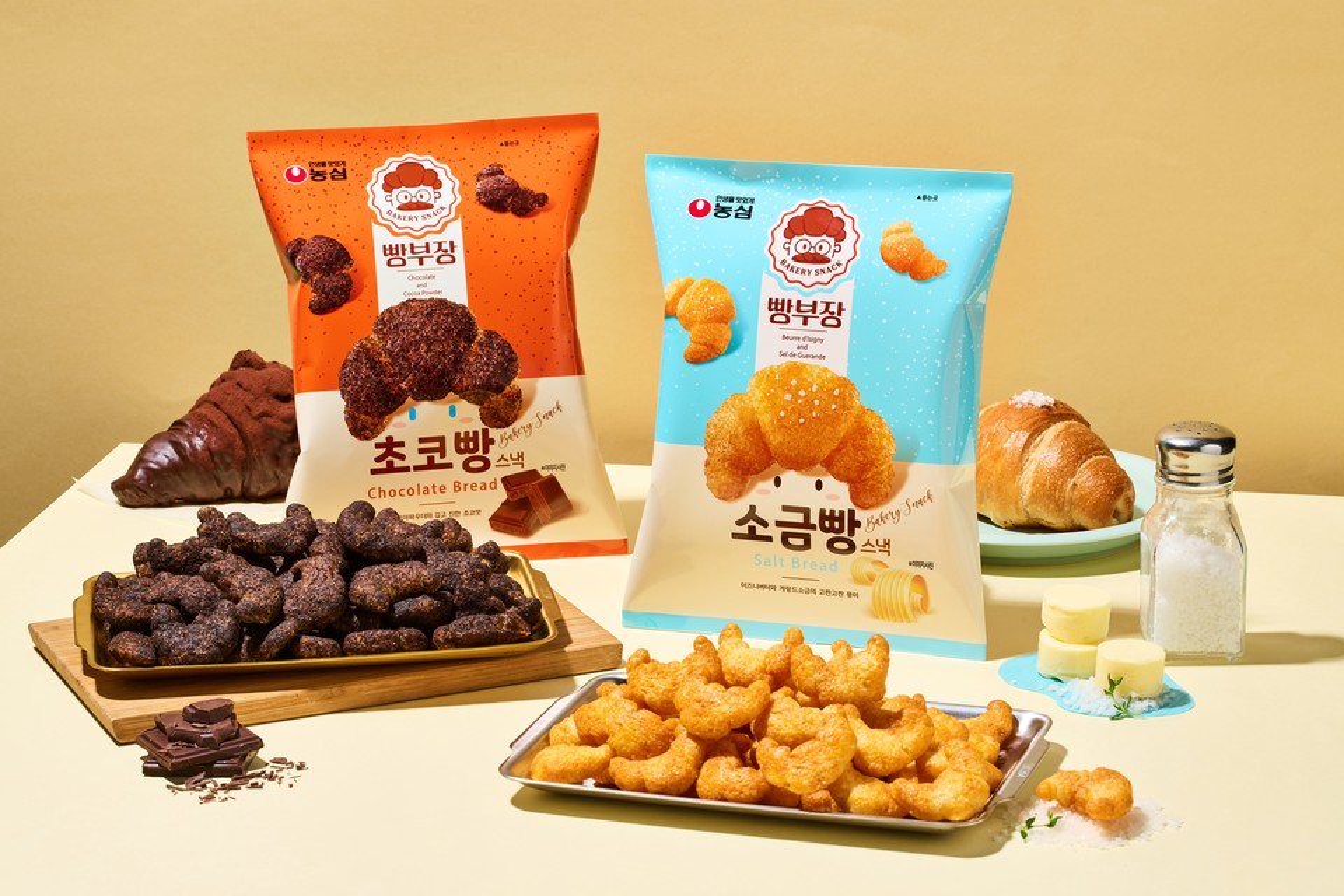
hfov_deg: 19.5
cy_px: 448
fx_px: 3920
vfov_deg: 13.0
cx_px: 672
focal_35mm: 105
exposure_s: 1/200
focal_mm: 105
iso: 100
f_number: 16
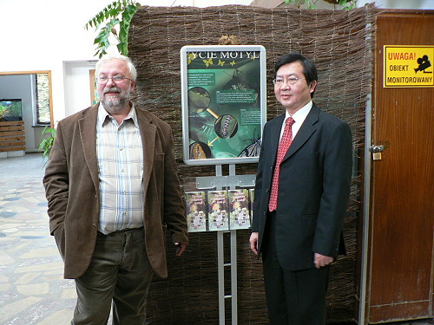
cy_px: 162
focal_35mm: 36
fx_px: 451
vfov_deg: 39.7
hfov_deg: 51.4
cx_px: 217
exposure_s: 1/20
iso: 200
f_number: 2.8
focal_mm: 6
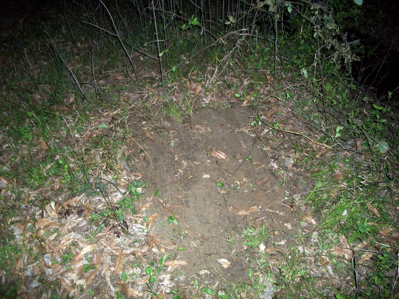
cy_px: 150
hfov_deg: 56.8
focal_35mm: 32
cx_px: 200
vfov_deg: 44.2
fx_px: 369
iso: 240
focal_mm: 5.7
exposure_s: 1/30
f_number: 2.9
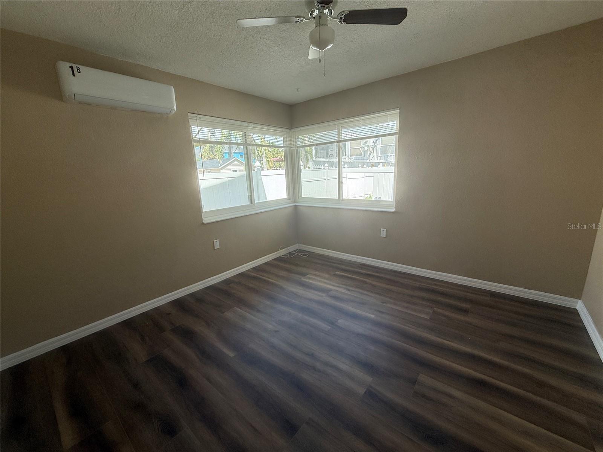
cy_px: 226
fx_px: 244
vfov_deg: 85.7
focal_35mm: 14
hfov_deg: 102.1
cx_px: 302
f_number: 2.2
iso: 50
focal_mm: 2.22
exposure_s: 1/202
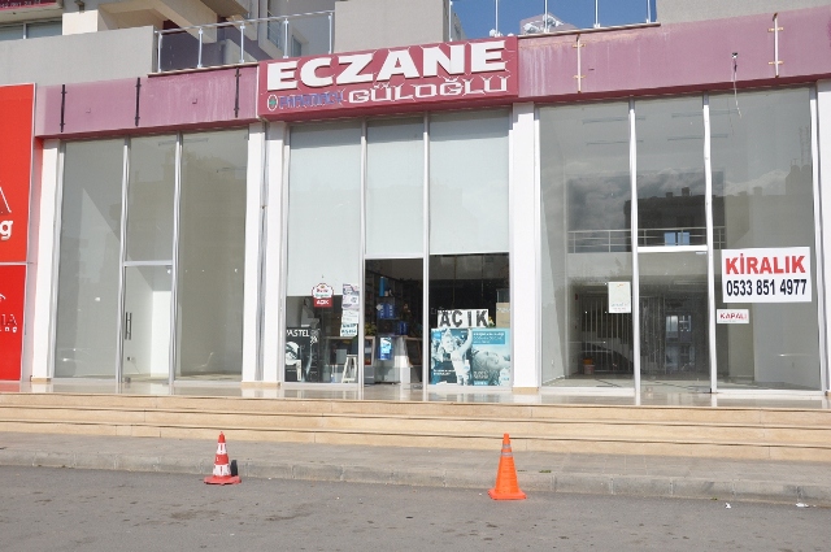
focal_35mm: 33
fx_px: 761
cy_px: 276
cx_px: 416
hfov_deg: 57.3
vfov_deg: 39.9
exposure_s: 1/2000
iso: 360
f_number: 8
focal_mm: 22
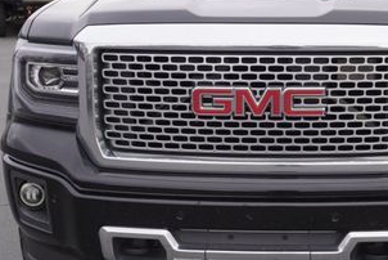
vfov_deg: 19.5
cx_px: 254
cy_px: 116
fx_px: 755
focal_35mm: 70
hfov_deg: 28.7
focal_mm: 22
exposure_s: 1/100
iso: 100
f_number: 5
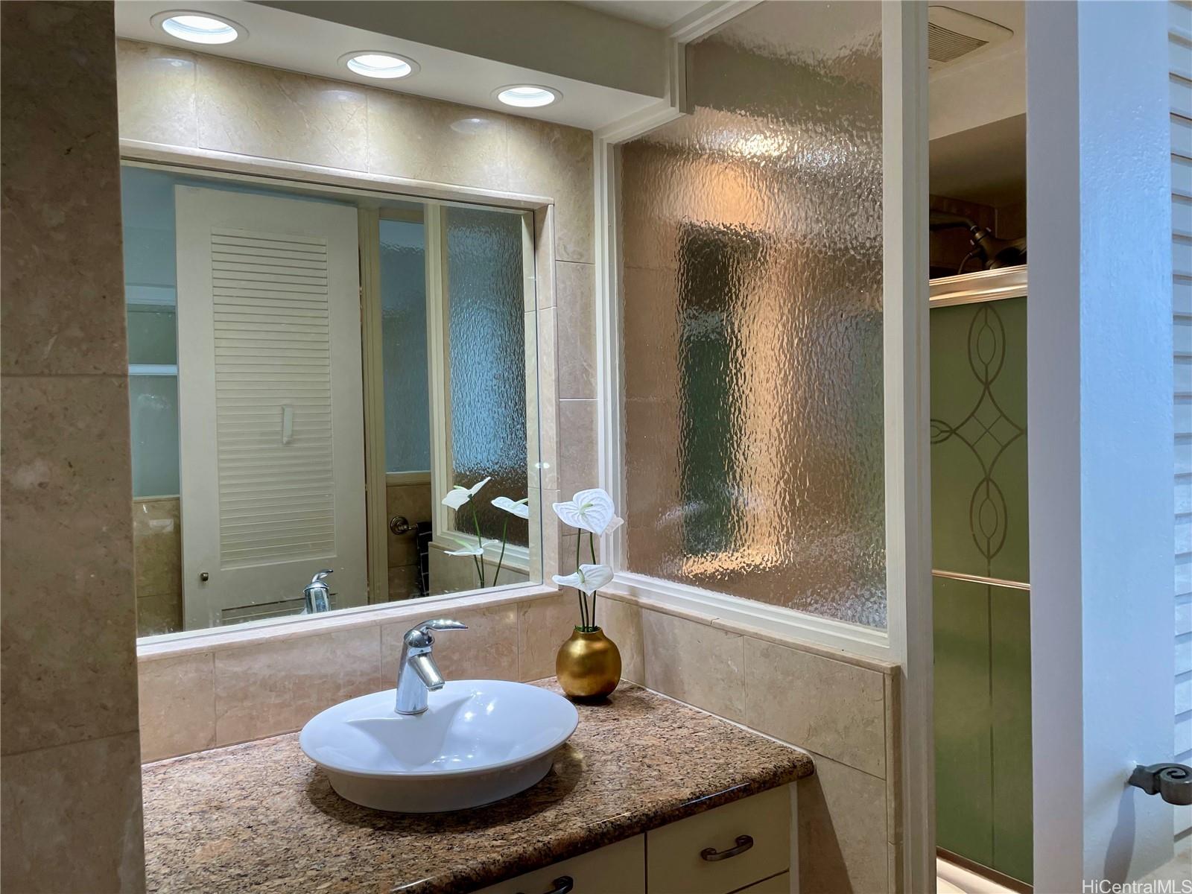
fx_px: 895
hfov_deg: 67.3
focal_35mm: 26
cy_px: 447
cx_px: 596
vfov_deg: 53.1
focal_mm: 4.2
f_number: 1.6
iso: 64
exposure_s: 1/120
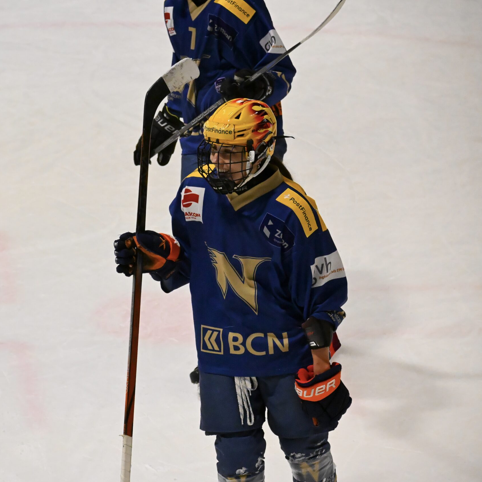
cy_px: 241
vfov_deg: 9.3
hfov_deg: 9.3
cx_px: 125
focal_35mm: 188
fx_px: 2962
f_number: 5
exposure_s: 1/4000
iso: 9000
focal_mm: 98
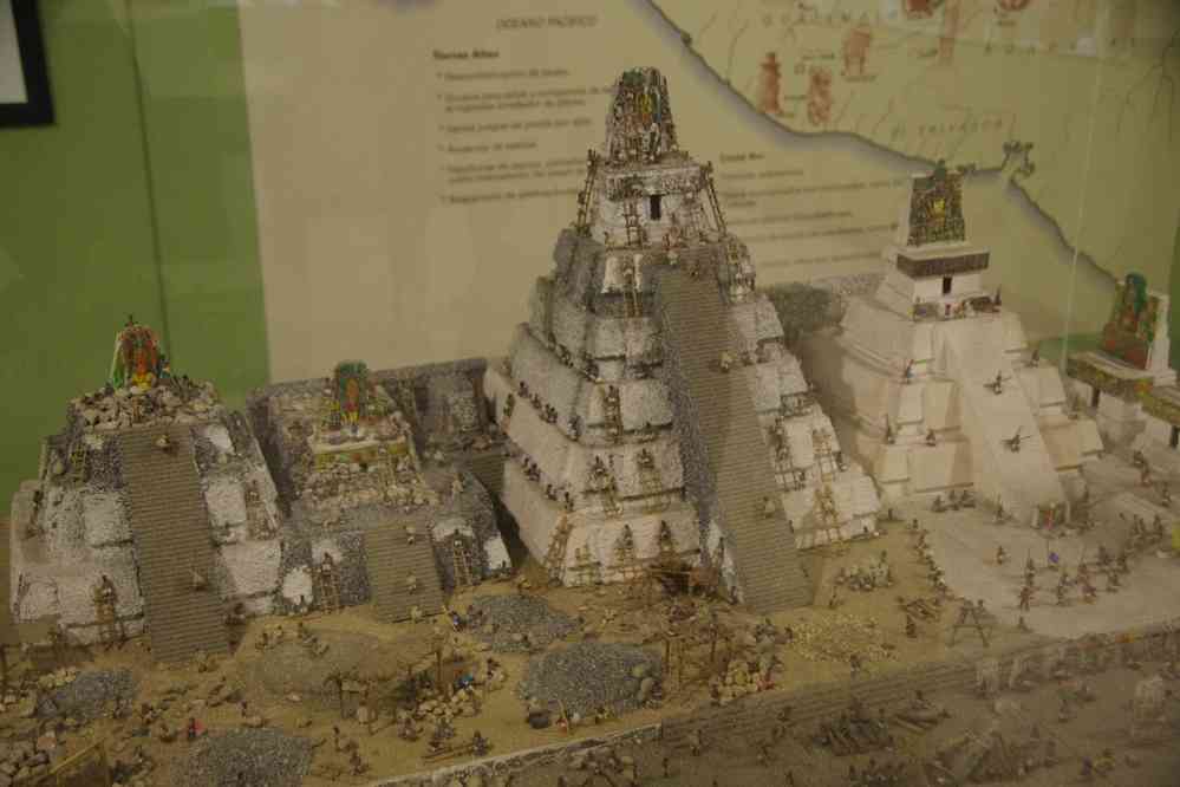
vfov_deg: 31.2
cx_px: 590
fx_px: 1409
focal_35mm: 43
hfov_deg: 45.4
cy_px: 394
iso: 3200
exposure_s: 1/13
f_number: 4
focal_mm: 29.4
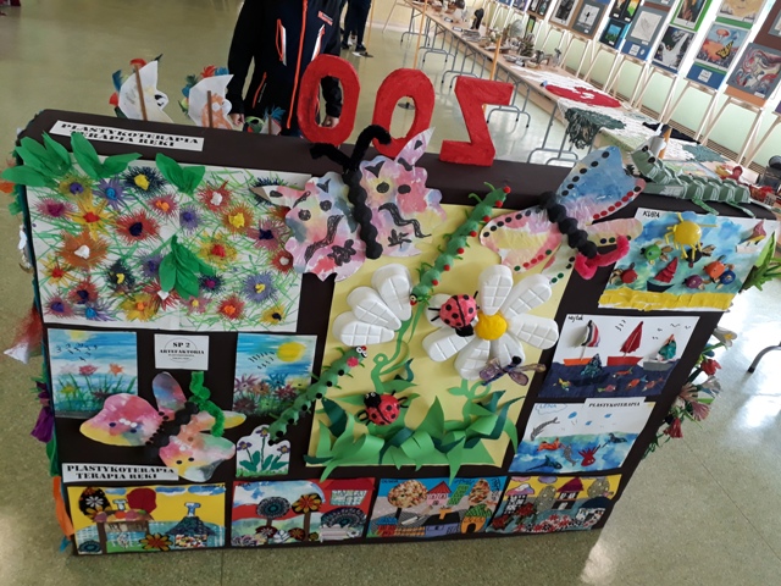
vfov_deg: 51.4
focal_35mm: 27
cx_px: 390
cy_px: 293
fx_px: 609
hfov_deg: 65.3
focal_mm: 3.6
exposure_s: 1/33
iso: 64
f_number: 1.9
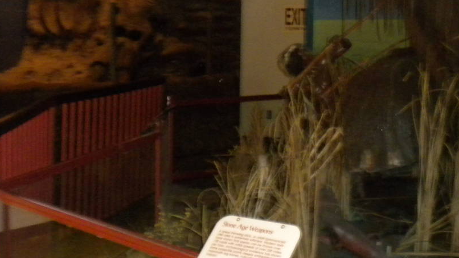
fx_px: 973
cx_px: 349
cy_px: 54
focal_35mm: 80
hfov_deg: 26.2
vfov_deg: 15.0
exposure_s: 1/4
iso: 400
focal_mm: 6.6
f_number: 3.5
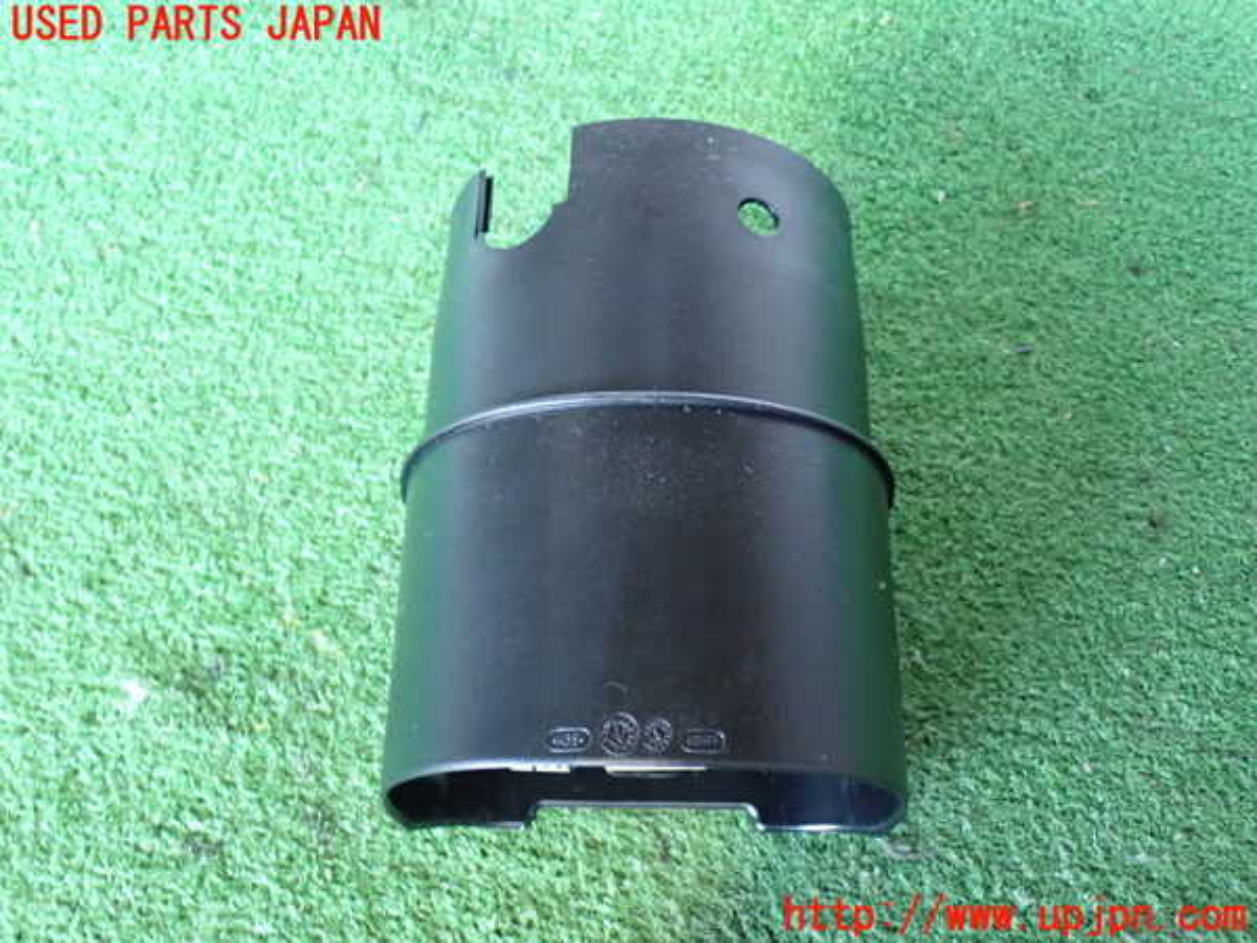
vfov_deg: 39.7
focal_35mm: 36
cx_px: 628
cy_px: 472
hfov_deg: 51.4
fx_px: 1307
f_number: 2.5
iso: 800
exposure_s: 1/30
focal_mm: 6.37
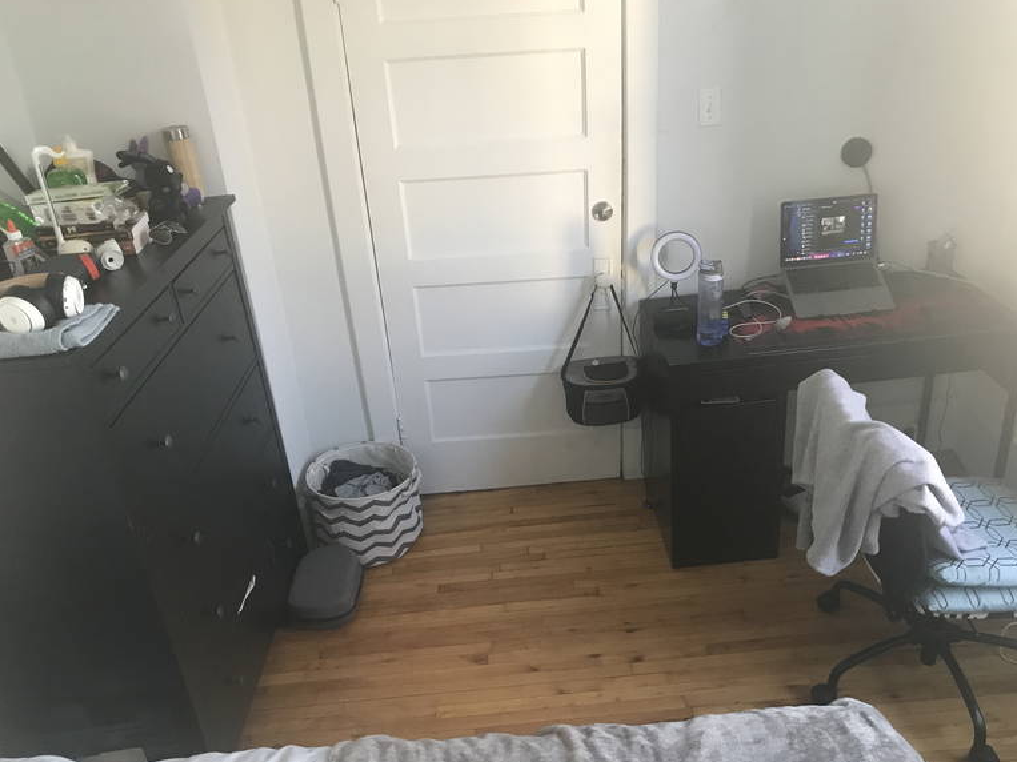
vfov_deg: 48.2
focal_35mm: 29
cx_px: 524
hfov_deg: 61.7
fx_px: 852
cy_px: 388
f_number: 1.8
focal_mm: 3.99
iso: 64
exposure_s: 1/15
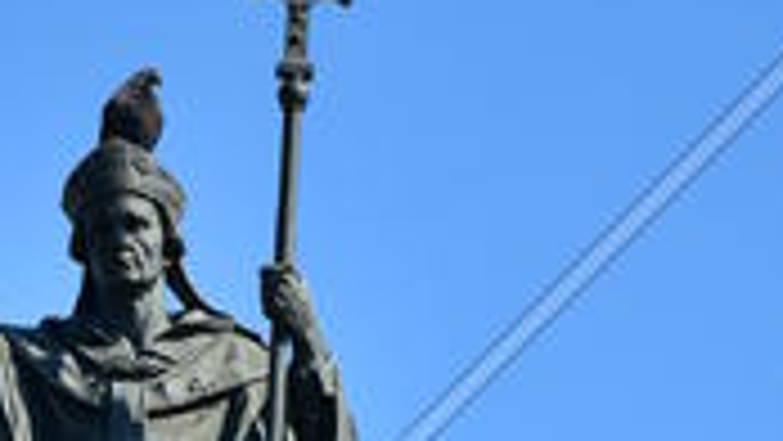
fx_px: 10654
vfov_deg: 2.4
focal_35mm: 513
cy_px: 684
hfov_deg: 4.2
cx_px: 169
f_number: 5.6
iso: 100
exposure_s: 1/500
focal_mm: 98
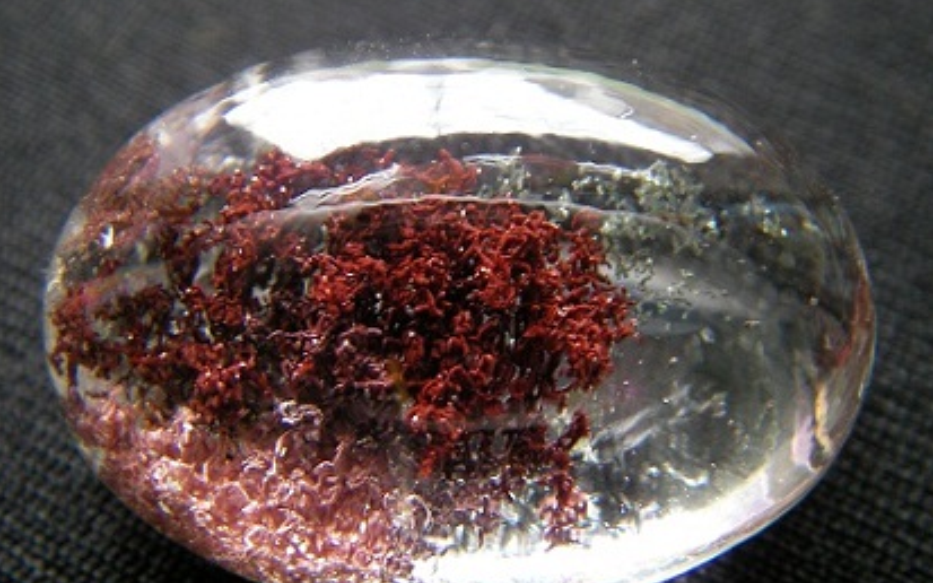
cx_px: 463
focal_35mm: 41
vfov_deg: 31.2
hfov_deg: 48.2
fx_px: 1042
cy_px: 313
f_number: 3.3
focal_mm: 6.3
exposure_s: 1/38.3
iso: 100
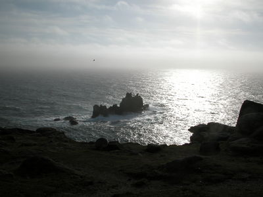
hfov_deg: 52.6
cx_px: 132
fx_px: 266
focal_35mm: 35
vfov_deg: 40.7
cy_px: 98
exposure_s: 1/1428
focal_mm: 8.9
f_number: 8
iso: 100
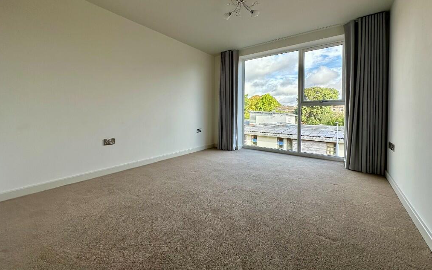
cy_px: 115
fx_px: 177
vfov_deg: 74.3
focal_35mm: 15
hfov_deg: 101.5
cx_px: 214
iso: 40
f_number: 2.2
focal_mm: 2.22
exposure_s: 1/257
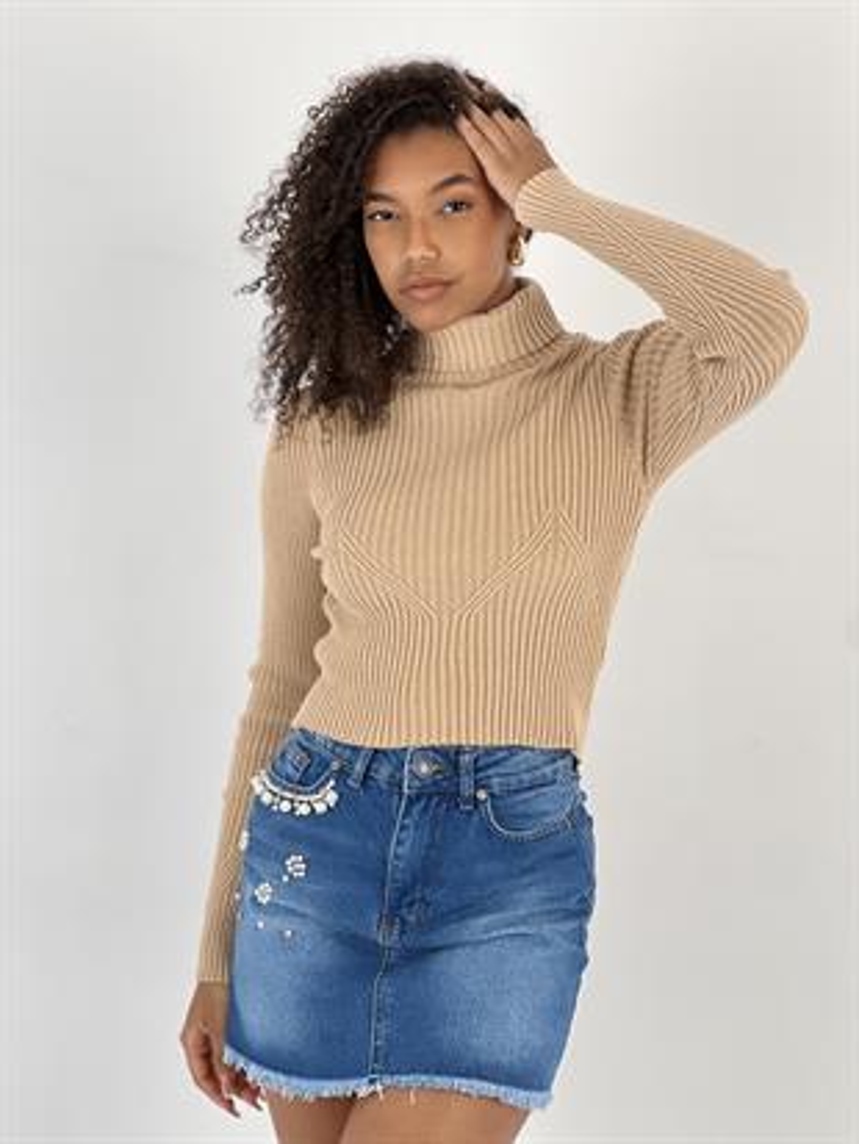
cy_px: 572
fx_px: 2546
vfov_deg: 25.3
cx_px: 430
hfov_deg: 19.1
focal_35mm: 77
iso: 50
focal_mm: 9
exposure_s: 1/100
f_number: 2.8
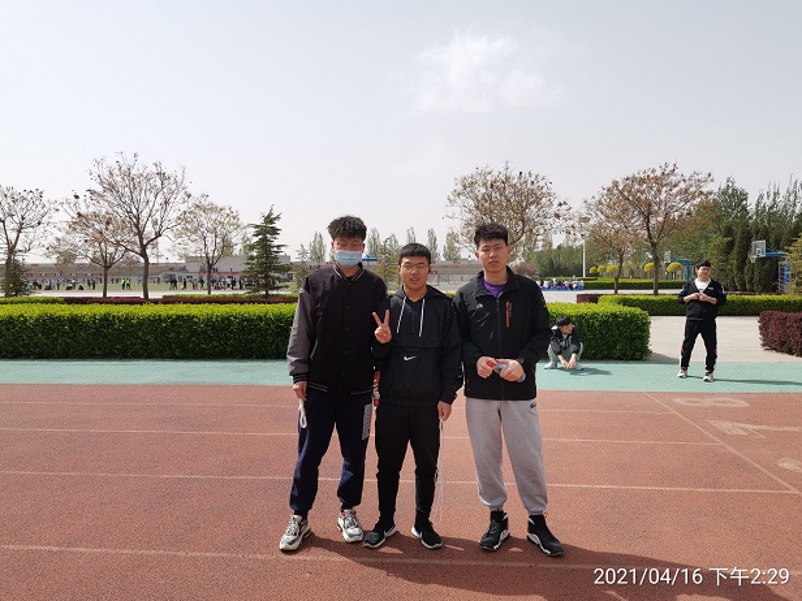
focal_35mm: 27
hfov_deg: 65.3
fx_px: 626
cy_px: 310
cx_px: 406
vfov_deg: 51.3
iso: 50
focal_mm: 4.75
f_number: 1.8
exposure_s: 1/1269
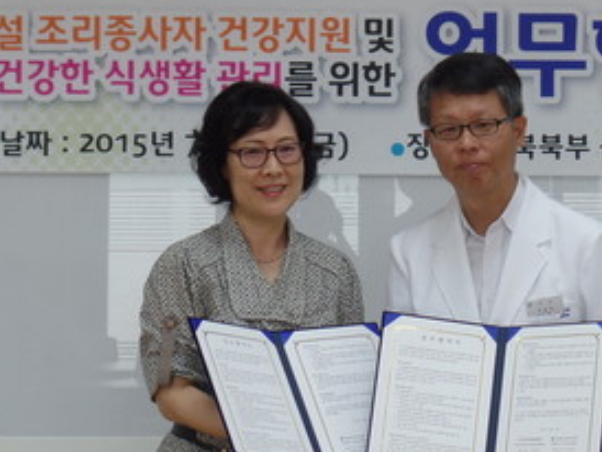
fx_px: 2437
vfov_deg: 10.6
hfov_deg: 14.1
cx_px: 382
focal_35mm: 140
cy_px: 184
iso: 100
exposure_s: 1/45
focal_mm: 11.4
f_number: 3.6
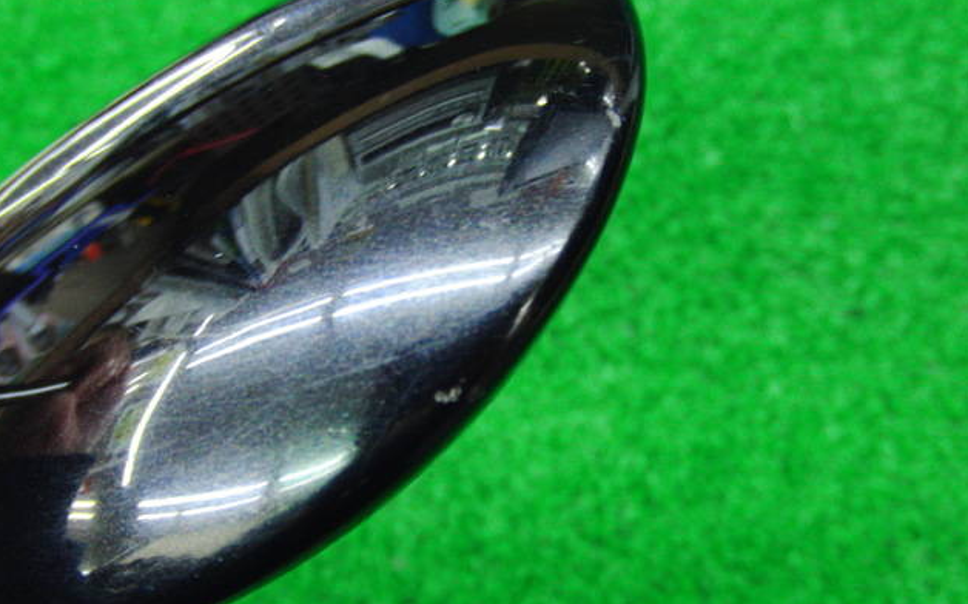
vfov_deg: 32.0
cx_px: 484
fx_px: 1055
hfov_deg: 49.3
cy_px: 325
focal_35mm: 40
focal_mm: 6.42
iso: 400
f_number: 3.6
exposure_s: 1/20
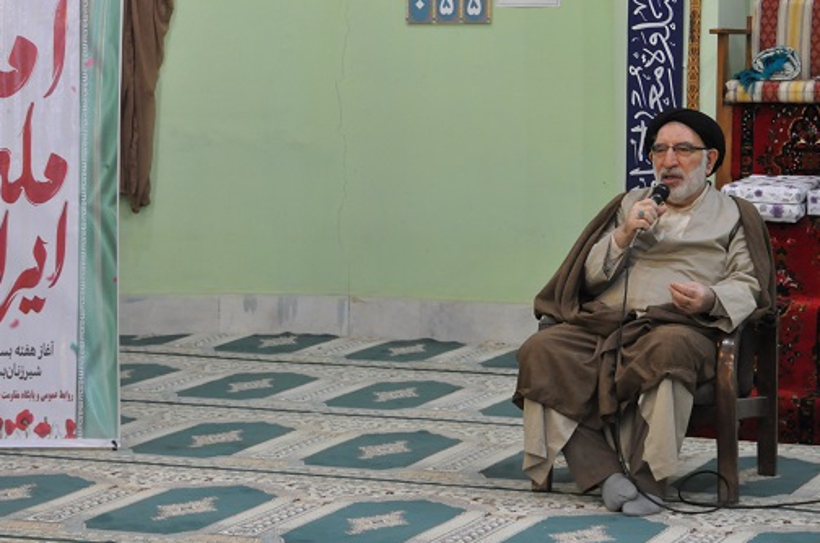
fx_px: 2608
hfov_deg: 17.9
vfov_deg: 11.9
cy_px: 231
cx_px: 389
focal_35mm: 115
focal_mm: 55
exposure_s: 1/60
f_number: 5.6
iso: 1600
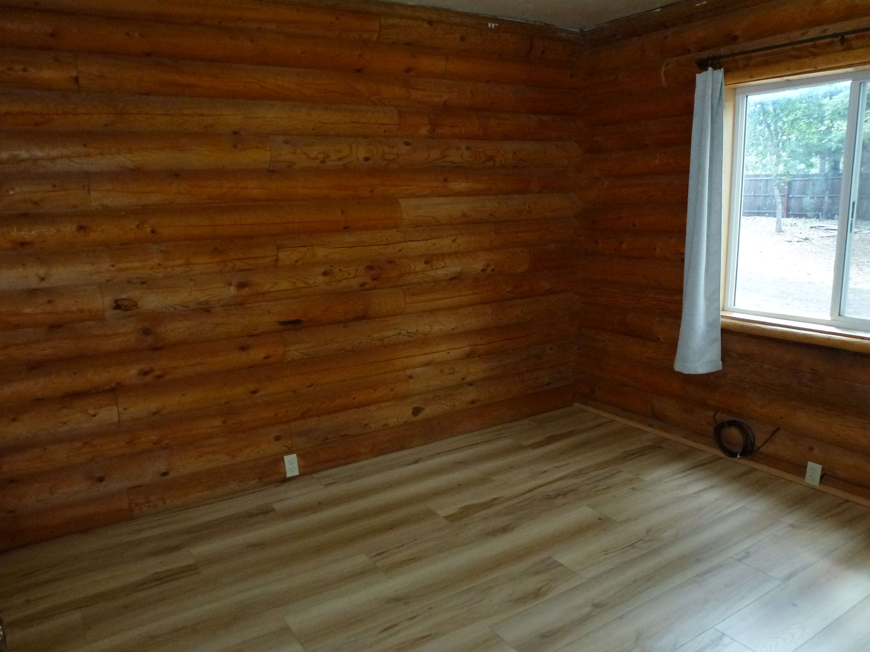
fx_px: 628
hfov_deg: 69.4
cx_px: 428
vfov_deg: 54.9
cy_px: 337
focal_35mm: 25
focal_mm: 4.3
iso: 400
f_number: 3.3
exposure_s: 1/60
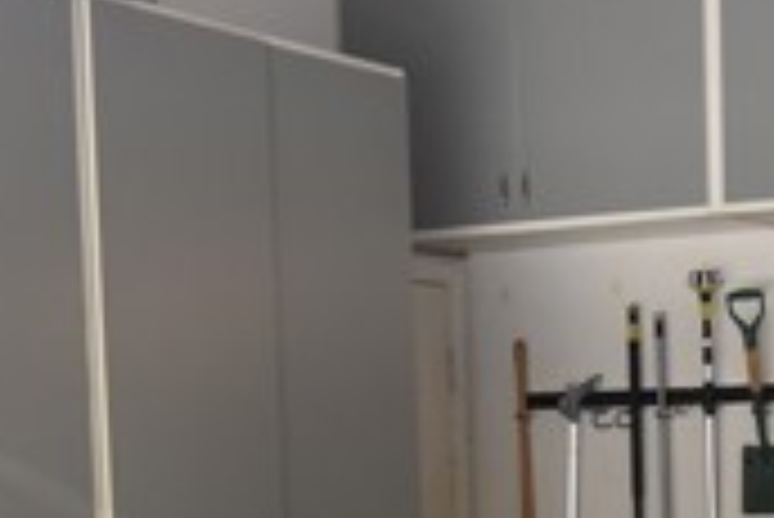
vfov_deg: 14.0
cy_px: 640
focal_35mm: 95
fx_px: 2041
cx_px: 616
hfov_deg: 21.2
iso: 560
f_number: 5
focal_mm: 17
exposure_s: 1/200
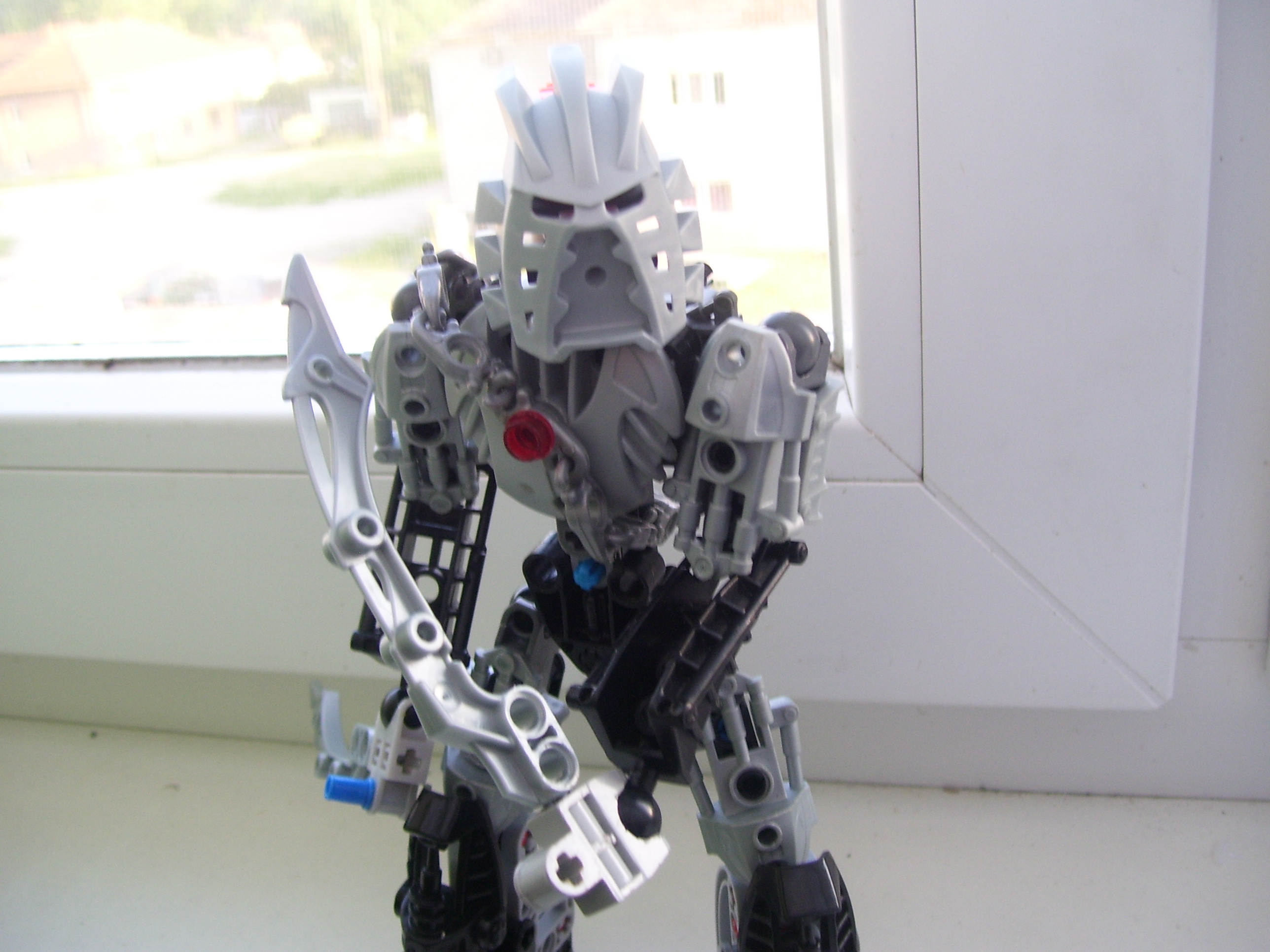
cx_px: 635
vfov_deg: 38.7
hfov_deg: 50.1
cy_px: 476
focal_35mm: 37
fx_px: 1357
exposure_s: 1/30
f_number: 2.7
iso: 80
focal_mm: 6
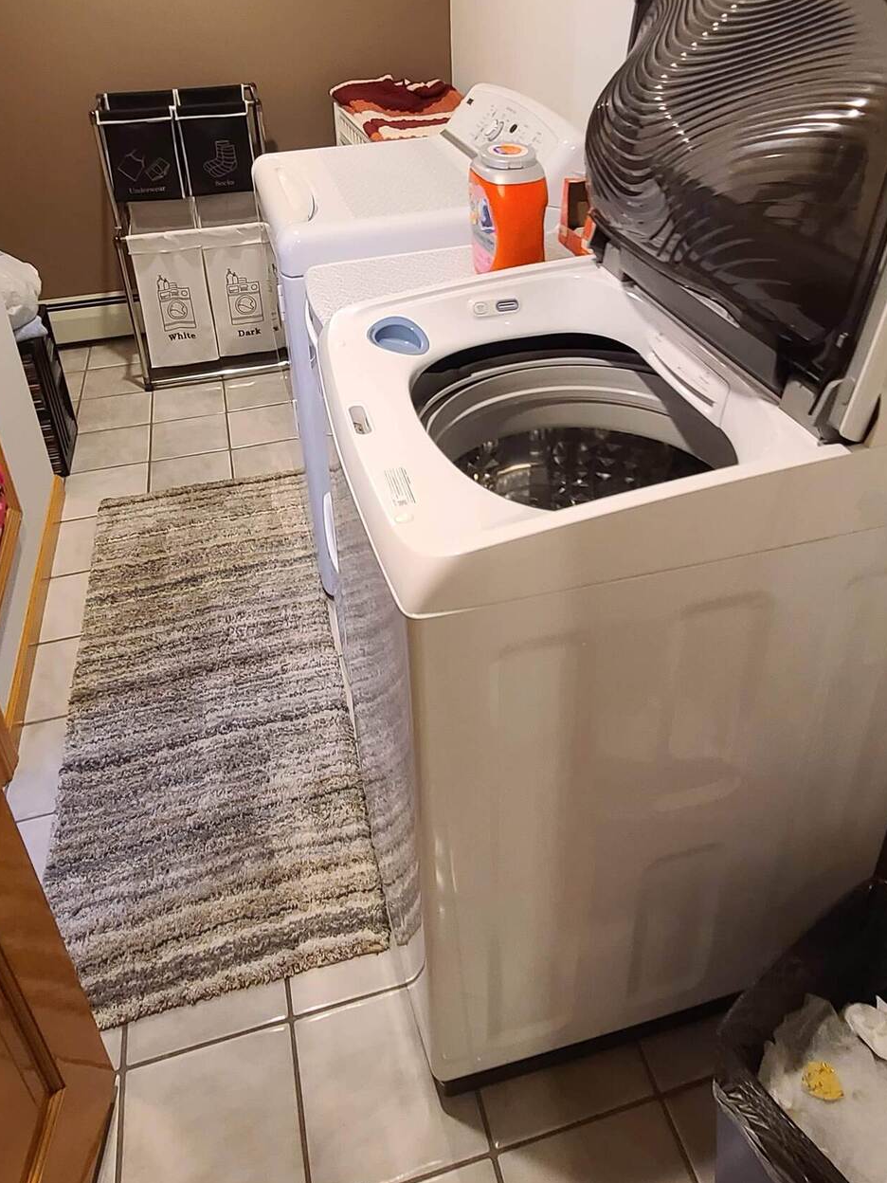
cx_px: 475
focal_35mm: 24
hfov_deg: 56.8
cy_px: 430
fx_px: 820
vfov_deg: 70.2
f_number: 2.2
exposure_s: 1/60
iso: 400
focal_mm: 2.2
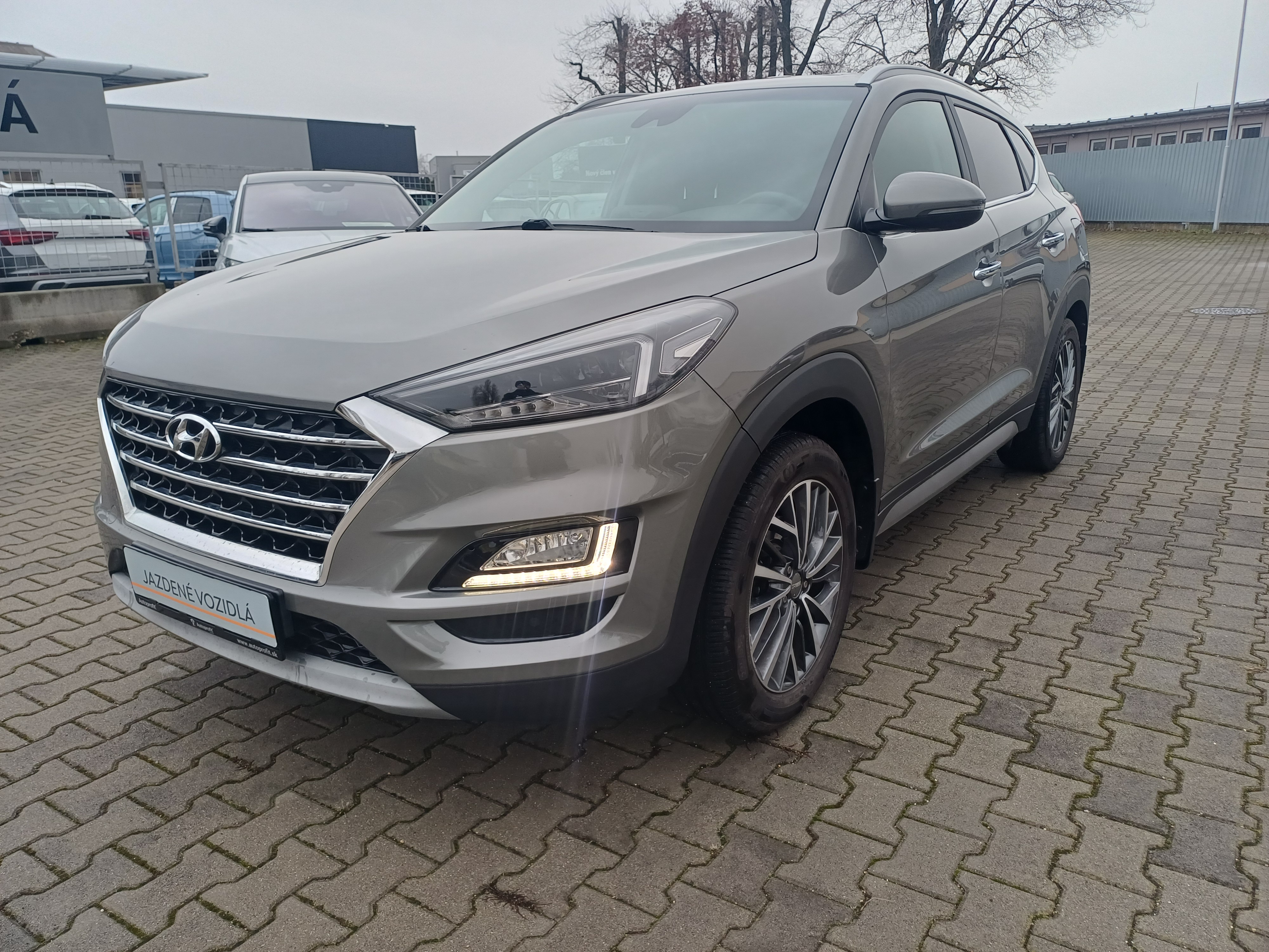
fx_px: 916
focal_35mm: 25
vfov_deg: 54.9
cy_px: 476
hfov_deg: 69.4
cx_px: 634
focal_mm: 4.65
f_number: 1.8
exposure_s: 1/100
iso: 80
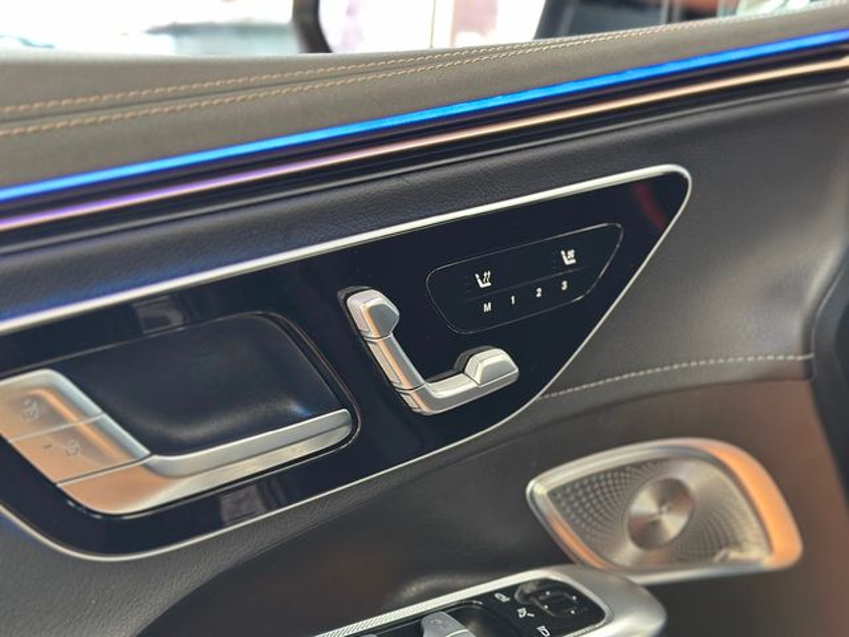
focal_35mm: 48
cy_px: 318
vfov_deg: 30.3
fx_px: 1177
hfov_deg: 39.7
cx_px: 424
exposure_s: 1/60
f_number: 1.78
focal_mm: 6.86
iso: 320
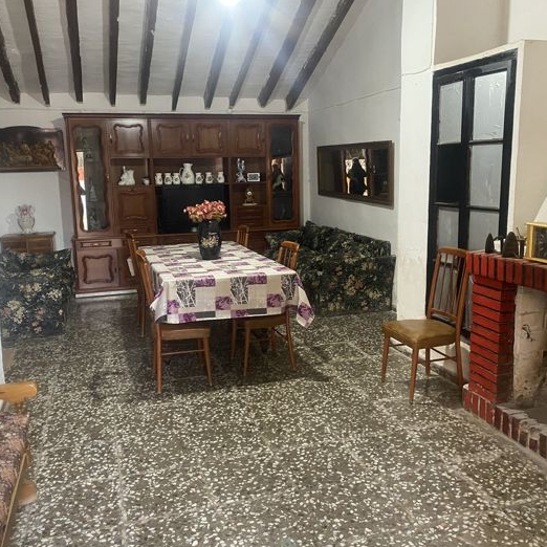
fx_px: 554
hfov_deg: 52.5
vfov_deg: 52.5
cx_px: 255
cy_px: 275
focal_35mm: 31
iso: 400
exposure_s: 1/50
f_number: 1.8
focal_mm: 4.25
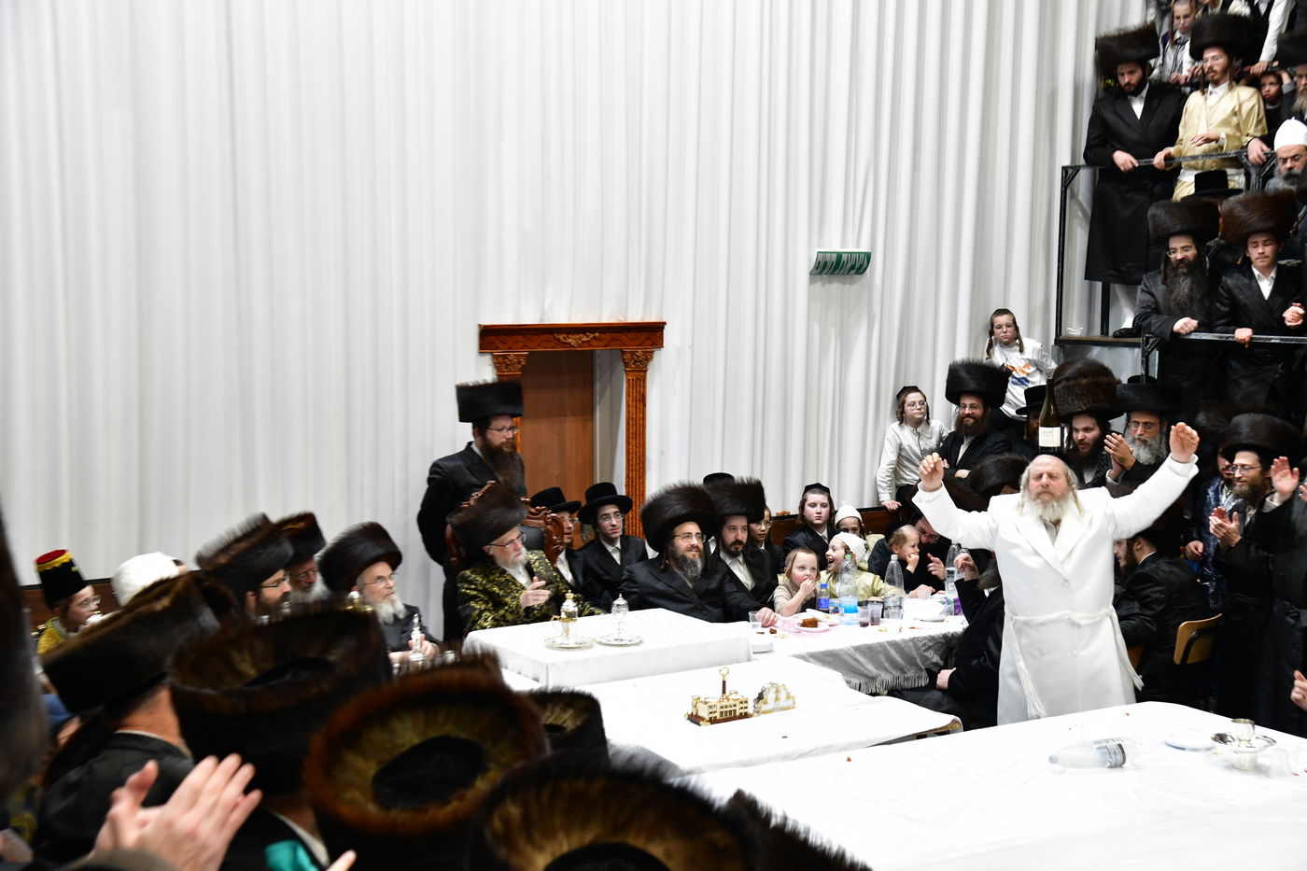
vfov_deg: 28.1
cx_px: 654
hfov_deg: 41.1
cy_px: 436
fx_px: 1742
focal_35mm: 48
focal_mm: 48
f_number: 5.6
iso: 1600
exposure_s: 1/100
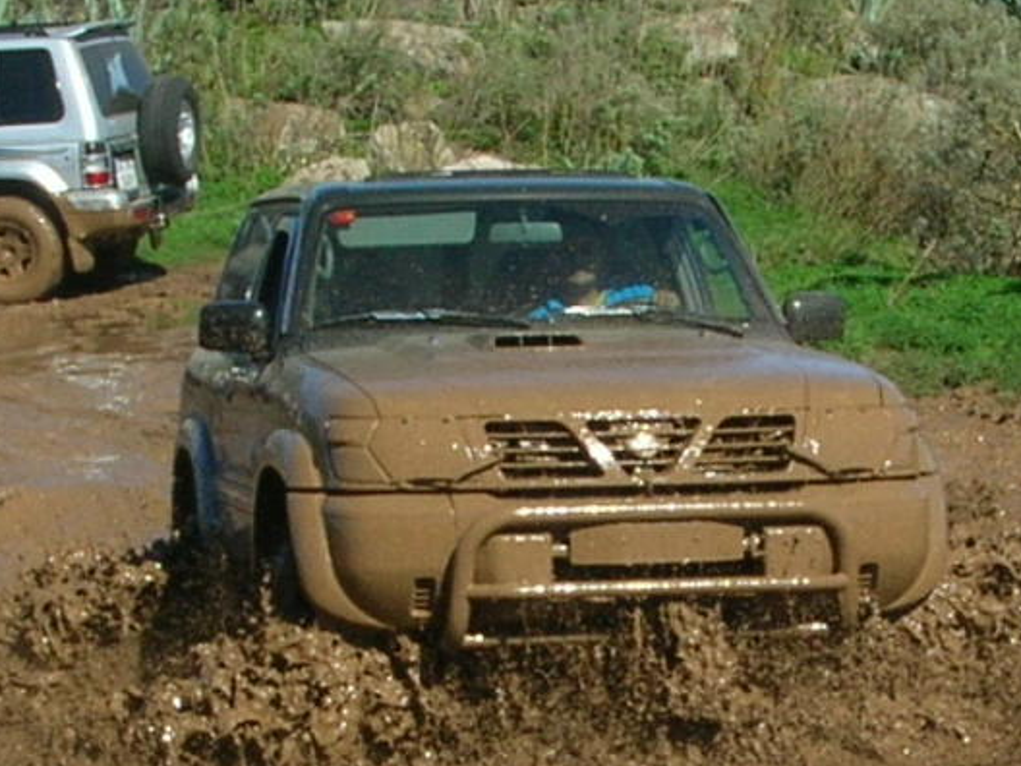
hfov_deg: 36.0
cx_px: 640
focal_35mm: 53
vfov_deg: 27.2
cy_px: 561
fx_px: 1563
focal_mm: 5.8
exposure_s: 1/350
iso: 50
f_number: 5.6
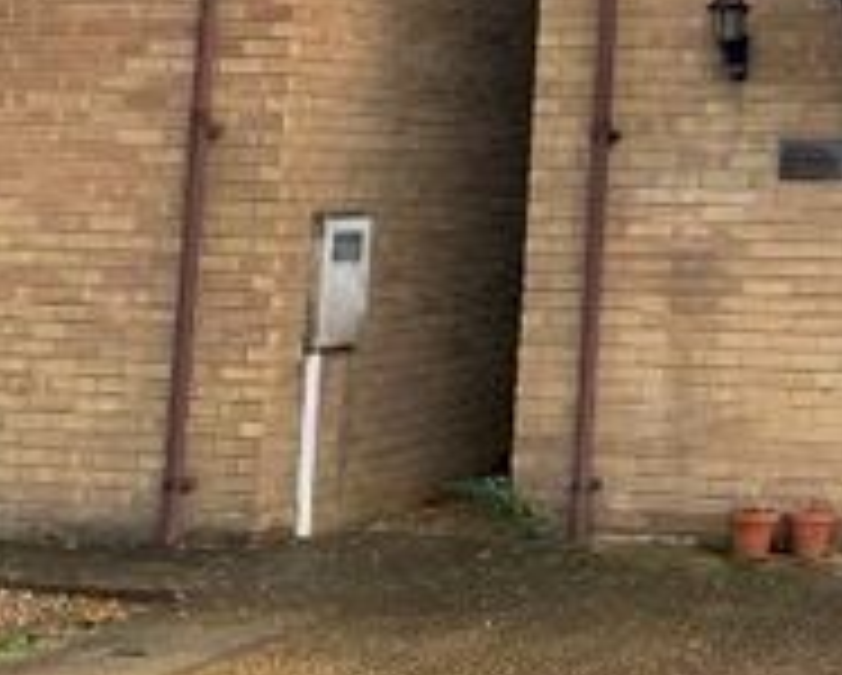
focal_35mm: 95
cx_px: 1130
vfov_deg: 15.6
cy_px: -142
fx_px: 2370
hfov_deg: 18.6
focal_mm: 4.25
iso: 25
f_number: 1.8
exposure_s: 1/227
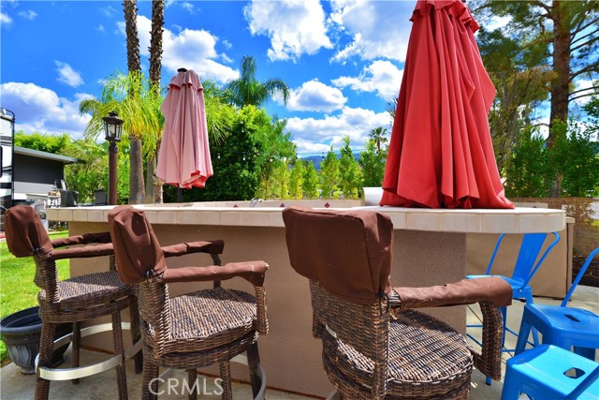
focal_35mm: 16
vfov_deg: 73.8
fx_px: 266
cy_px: 200
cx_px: 300
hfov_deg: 96.7
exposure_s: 1/200
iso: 125
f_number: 10
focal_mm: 16
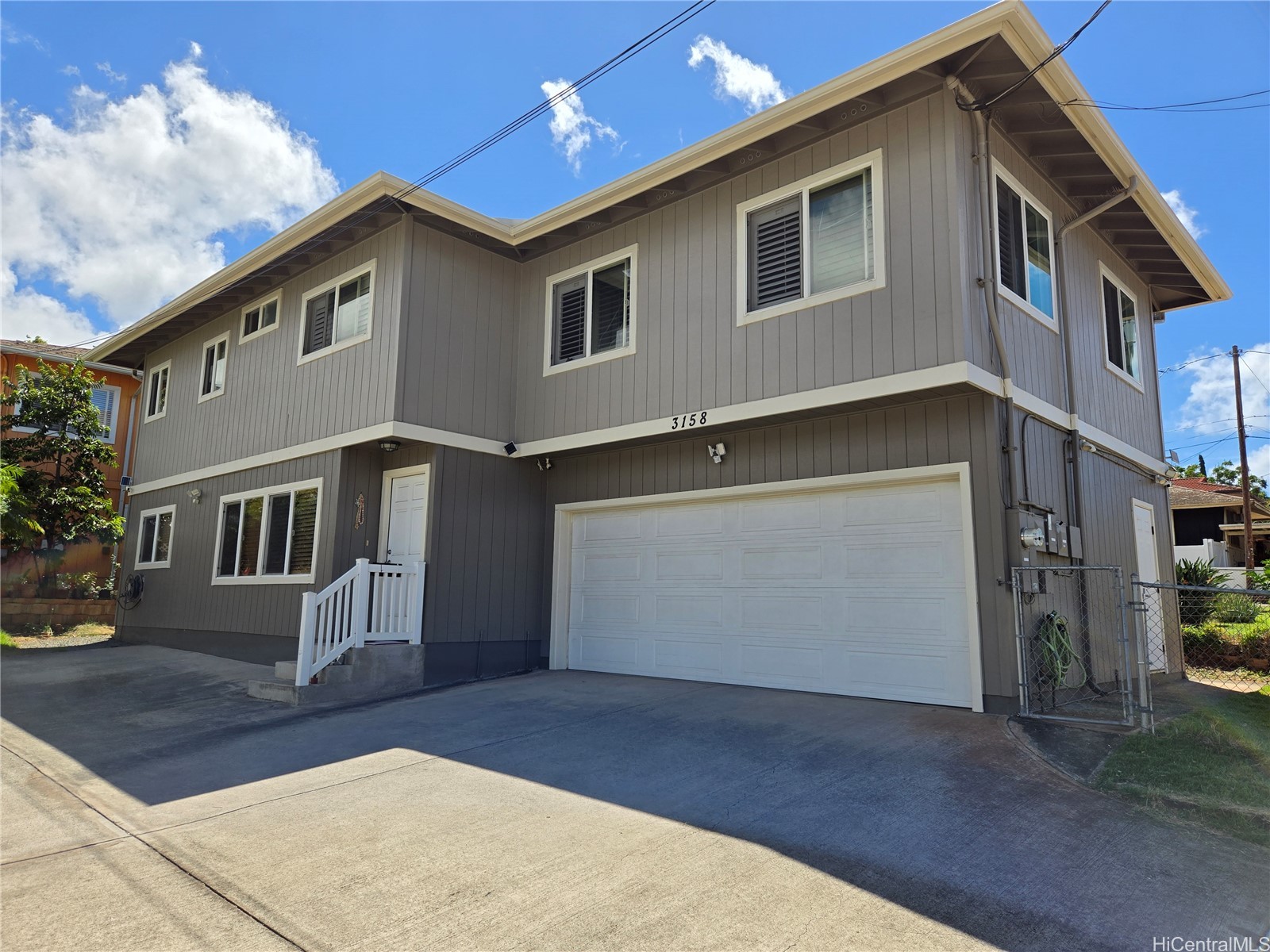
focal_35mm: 23
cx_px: 635
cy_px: 476
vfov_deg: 58.9
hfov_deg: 73.9
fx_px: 844
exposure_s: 1/2180
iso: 25
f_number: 1.8
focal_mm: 5.4
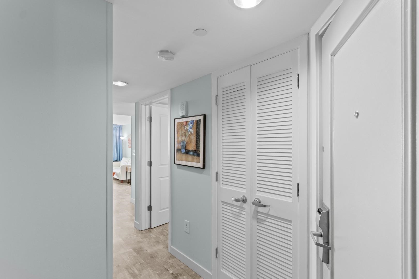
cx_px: 210
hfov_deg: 93.3
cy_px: 140
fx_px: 198
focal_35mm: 17
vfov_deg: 70.4
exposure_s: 1/1.25
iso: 100
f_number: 4.8
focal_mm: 11.5
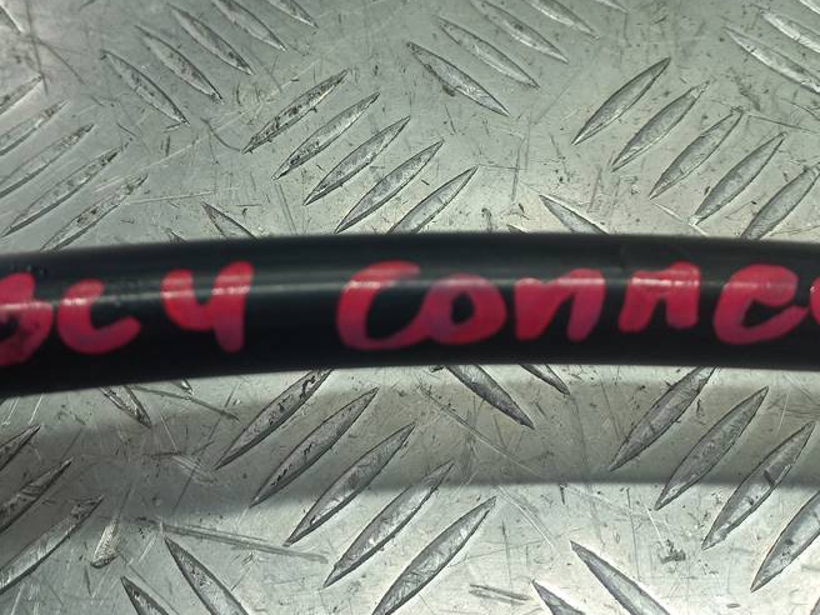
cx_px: 340
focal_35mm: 39
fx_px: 924
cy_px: 245
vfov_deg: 36.7
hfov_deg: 47.7
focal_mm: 4.6
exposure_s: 1/50
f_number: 1.8
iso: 50
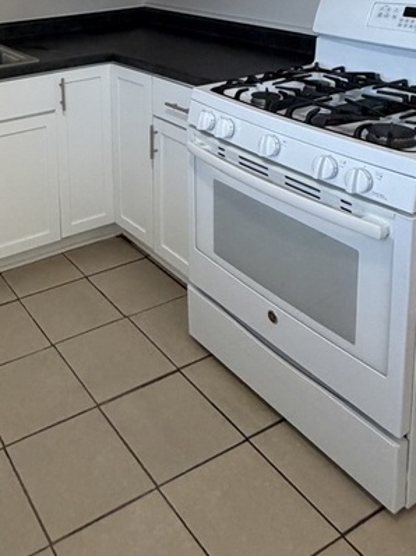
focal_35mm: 38
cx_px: 49
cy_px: 36
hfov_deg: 35.6
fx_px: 610
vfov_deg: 43.8
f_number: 2.2
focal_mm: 2.22
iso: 320
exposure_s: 1/120
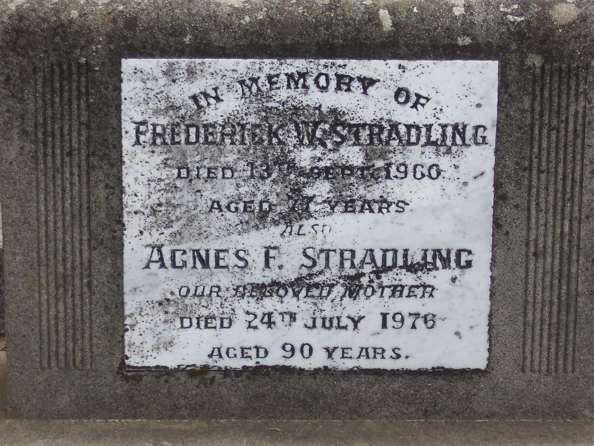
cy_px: 223
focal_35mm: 129
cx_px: 297
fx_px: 2214
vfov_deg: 11.5
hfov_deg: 15.3
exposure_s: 1/180
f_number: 4.8
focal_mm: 20
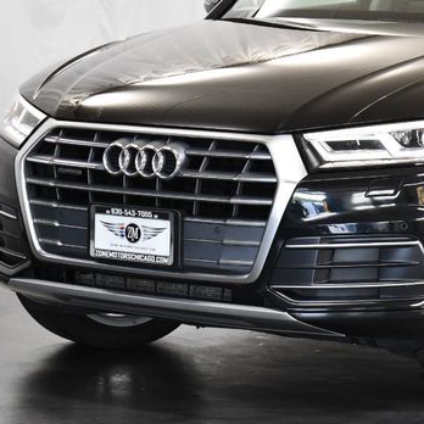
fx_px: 2259
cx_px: 319
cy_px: 237
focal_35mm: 163
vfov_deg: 10.7
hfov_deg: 10.7
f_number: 5.6
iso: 1600
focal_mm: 52
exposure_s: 1/125
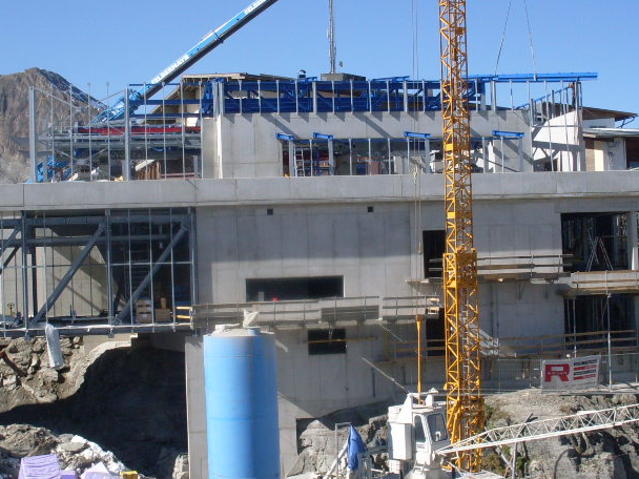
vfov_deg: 22.9
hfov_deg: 30.2
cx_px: 273
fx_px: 1181
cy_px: 217
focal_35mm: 64
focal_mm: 6.3
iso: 80
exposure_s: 1/250
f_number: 8.4
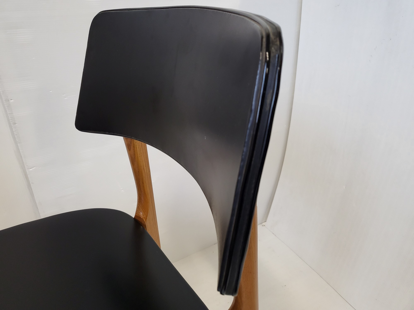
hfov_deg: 67.3
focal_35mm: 26
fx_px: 311
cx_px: 207
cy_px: 155
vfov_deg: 53.1
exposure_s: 1/100
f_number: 1.8
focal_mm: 4.25
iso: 320
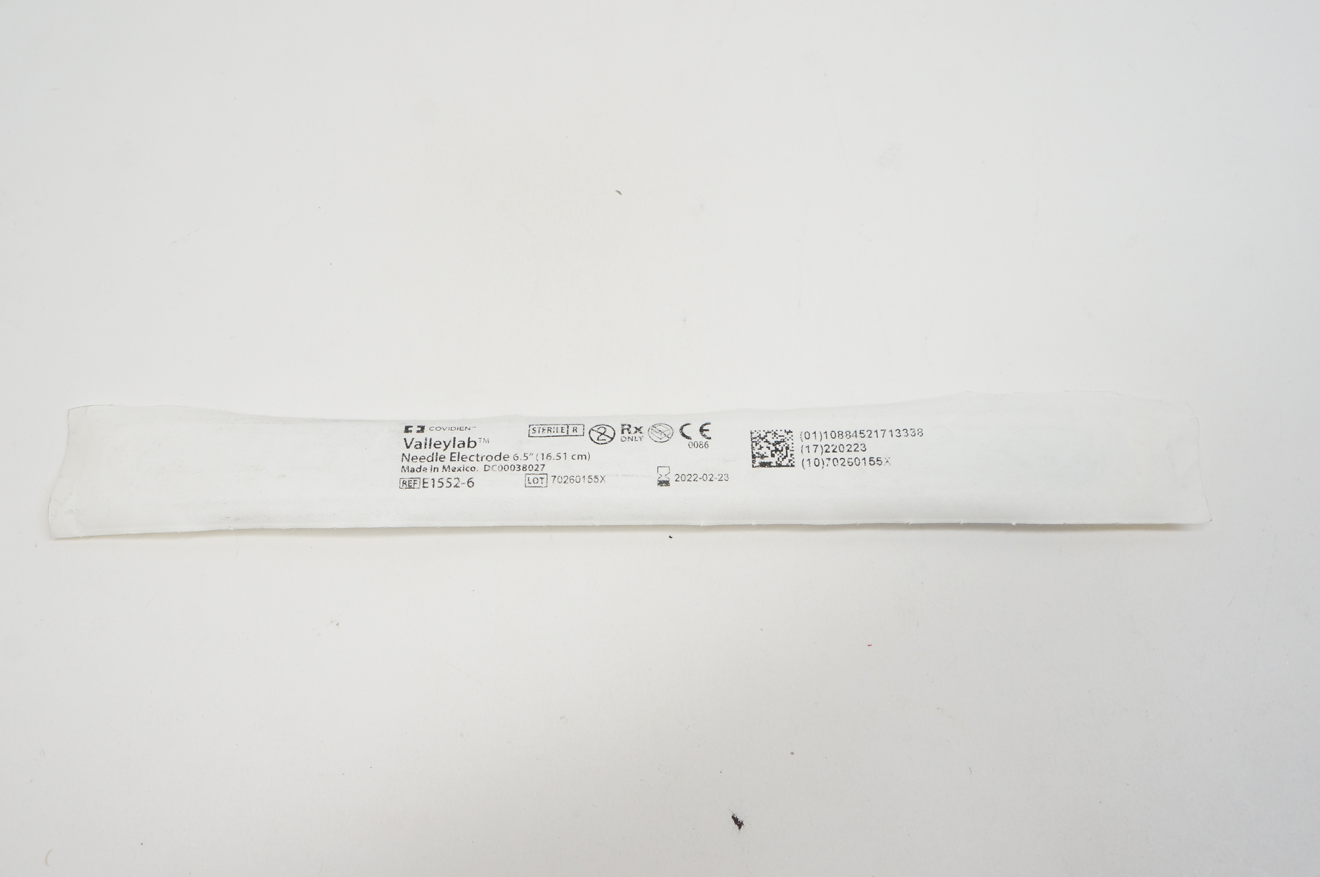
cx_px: 660
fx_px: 1483
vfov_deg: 32.9
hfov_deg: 48.0
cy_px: 438
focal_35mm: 40
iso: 400
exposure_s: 1/50
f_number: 8
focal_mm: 27
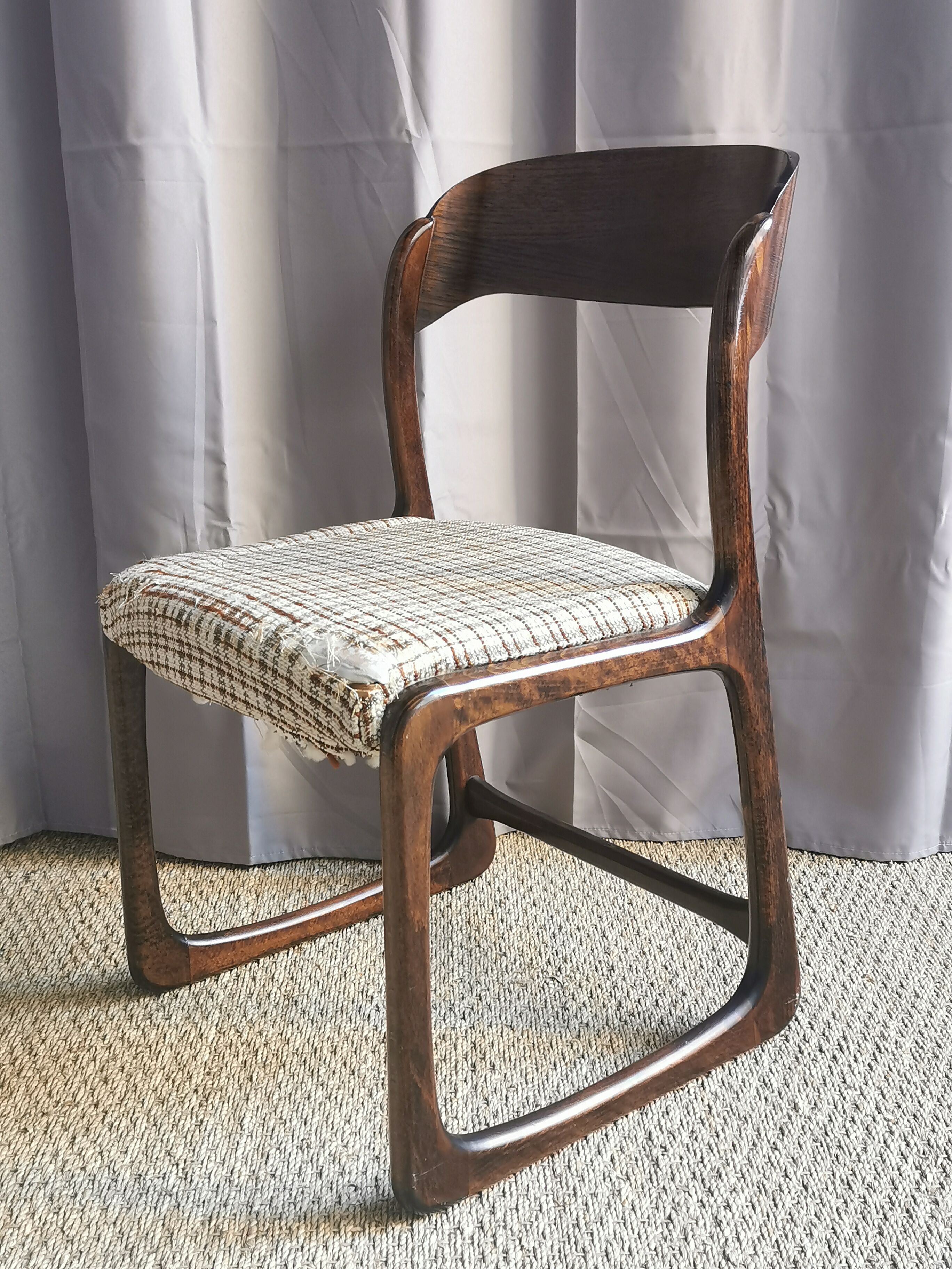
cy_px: 634
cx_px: 476
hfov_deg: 35.1
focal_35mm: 41
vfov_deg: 45.8
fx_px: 1503
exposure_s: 1/60
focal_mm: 5.58
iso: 125
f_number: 1.8
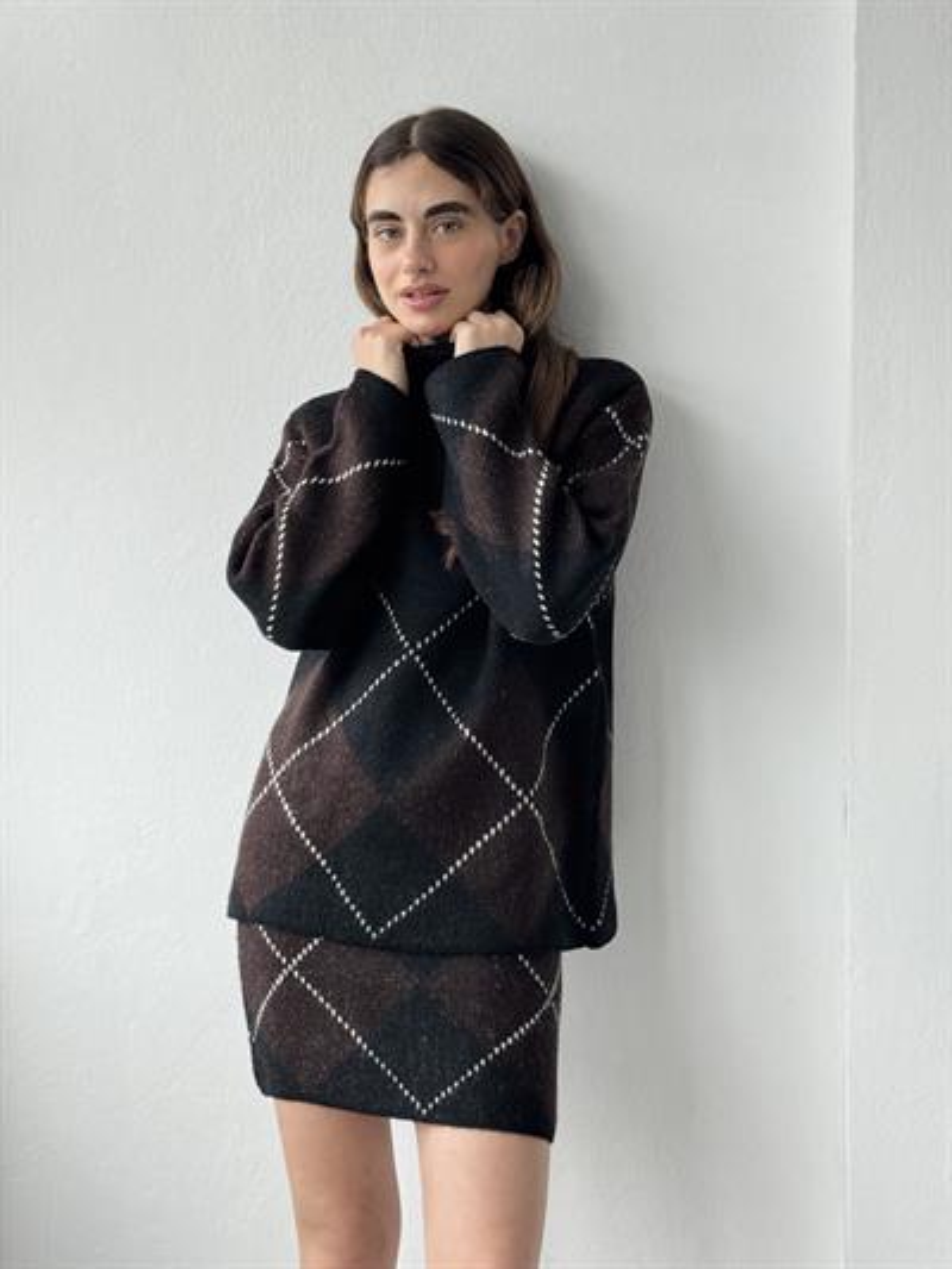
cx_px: 476
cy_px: 634
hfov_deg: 30.3
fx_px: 1759
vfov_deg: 39.6
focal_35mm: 48
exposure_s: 1/219
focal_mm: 6.76
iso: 64
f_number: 1.78
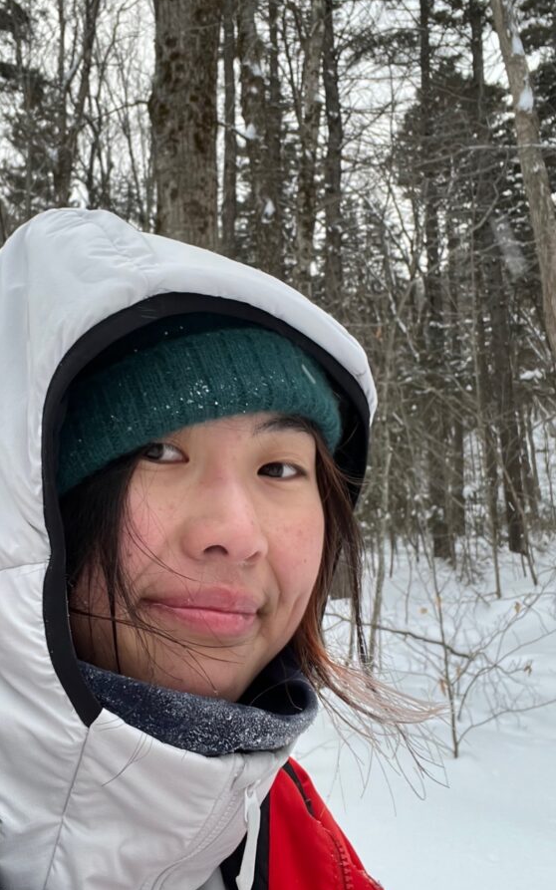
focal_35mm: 38
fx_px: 921
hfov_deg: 33.5
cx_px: 221
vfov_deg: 51.4
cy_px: 395
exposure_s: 1/69
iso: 100
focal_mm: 2.71
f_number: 2.2
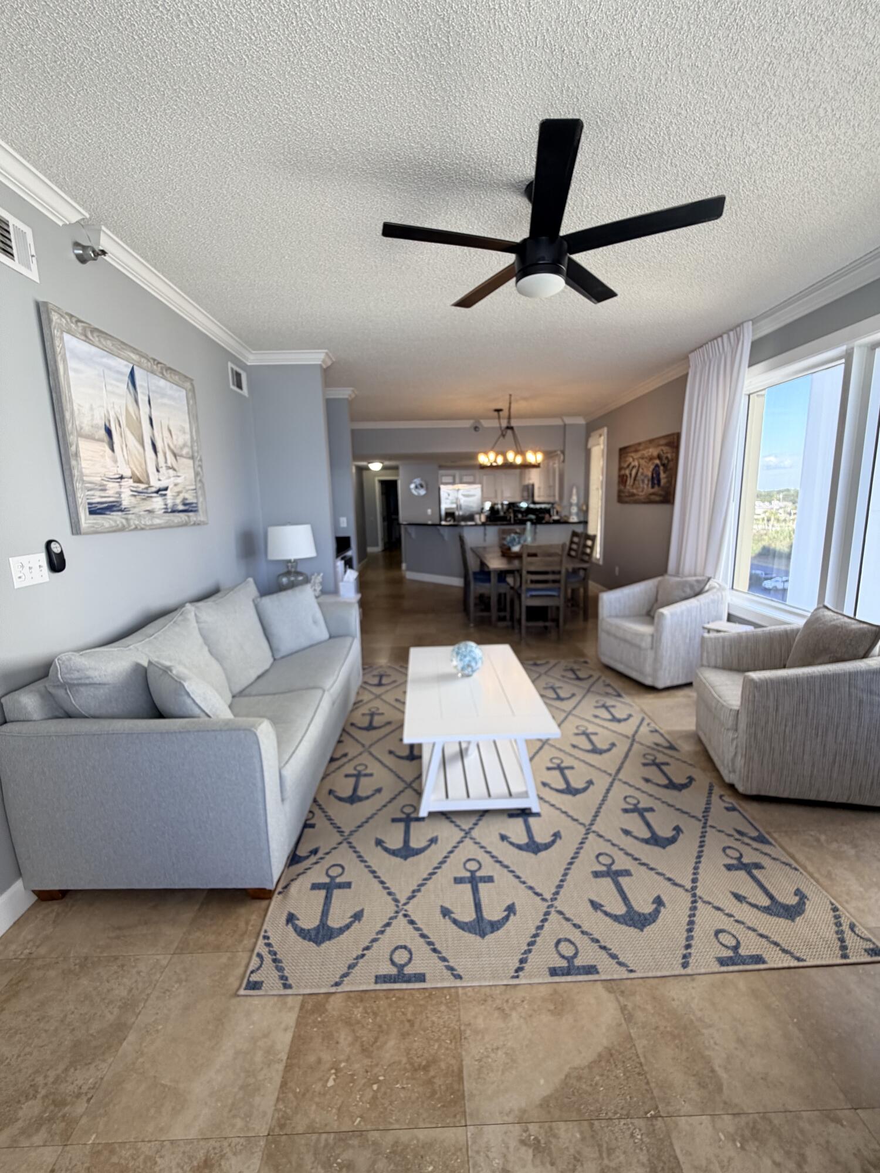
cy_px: 586
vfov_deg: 102.1
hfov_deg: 85.7
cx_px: 440
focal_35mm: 14
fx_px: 475
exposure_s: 1/120
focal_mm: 2.22
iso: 100
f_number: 2.2
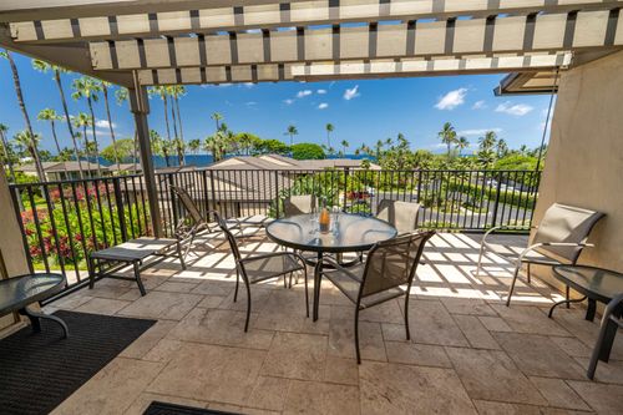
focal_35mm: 14
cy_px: 208
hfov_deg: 104.3
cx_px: 312
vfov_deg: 81.2
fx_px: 242
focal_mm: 14
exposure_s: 1/250
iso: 250
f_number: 7.1
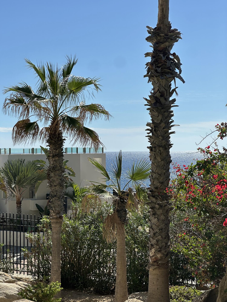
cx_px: 114
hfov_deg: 19.1
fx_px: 673
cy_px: 151
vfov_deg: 25.3
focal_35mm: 77
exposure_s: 1/1248
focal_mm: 9
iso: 32
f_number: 2.8
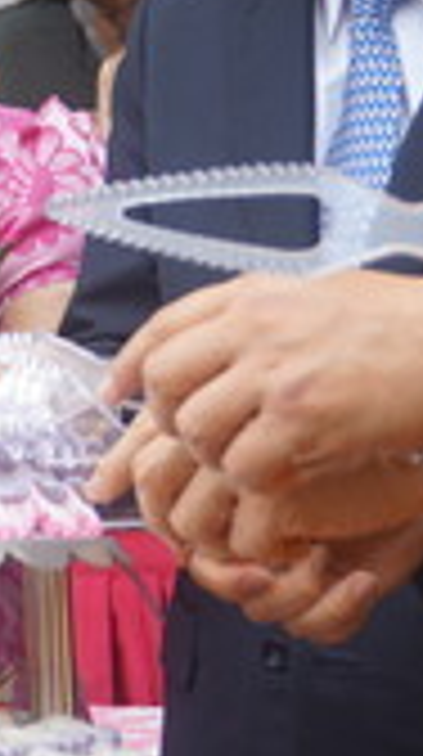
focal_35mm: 152
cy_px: 261
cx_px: -788
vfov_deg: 14.2
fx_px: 3041
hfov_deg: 7.2
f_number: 4.5
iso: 160
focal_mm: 27
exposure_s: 1/160
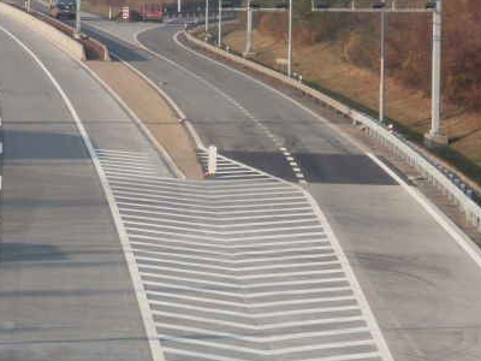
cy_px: 137
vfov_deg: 6.8
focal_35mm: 219
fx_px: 3043
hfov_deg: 9.0
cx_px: 158
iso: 100
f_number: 5.7
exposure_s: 1/320
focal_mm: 24.17
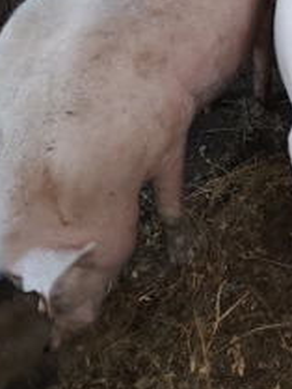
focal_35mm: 46
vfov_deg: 40.7
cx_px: 262
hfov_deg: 30.2
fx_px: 517
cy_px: 128
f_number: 1.75
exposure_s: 1/20
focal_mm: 5.25
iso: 2278
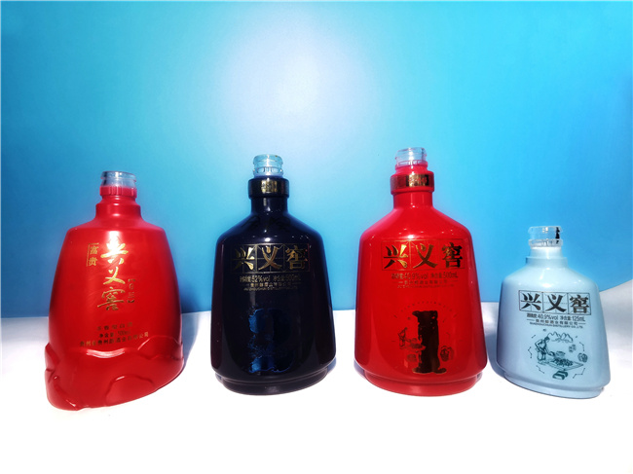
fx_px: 311
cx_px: 316
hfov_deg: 91.0
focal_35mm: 17
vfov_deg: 74.7
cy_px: 237
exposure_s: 1/33.3
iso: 160
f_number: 2.2
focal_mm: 2.26
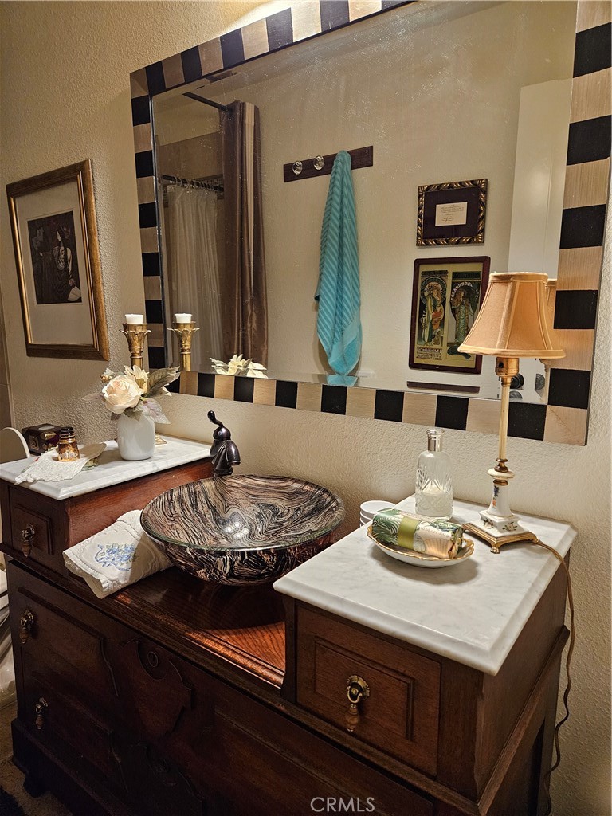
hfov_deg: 58.9
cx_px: 306
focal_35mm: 23
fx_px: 542
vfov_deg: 73.9
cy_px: 408
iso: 400
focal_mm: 5.4
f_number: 1.8
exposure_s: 1/120
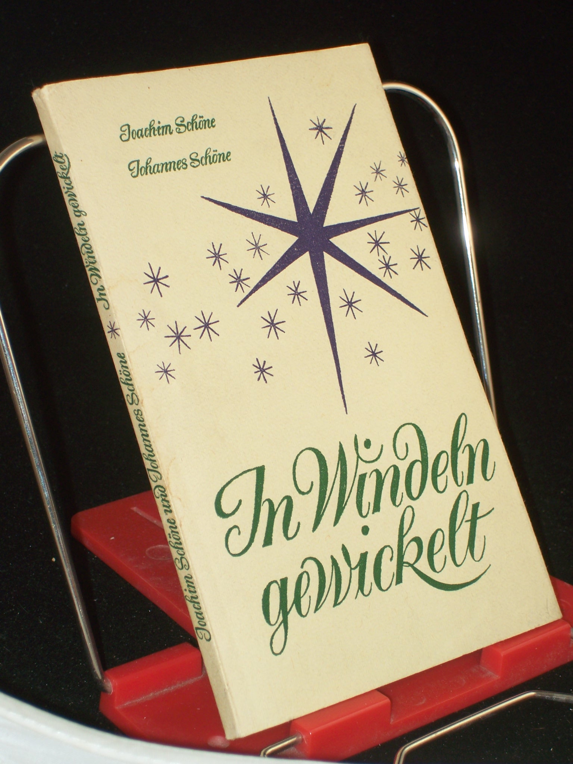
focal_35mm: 102
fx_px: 2251
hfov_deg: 14.5
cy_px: 382
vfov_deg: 19.3
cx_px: 286
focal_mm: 16.8
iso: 80
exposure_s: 1/100
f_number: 4.6
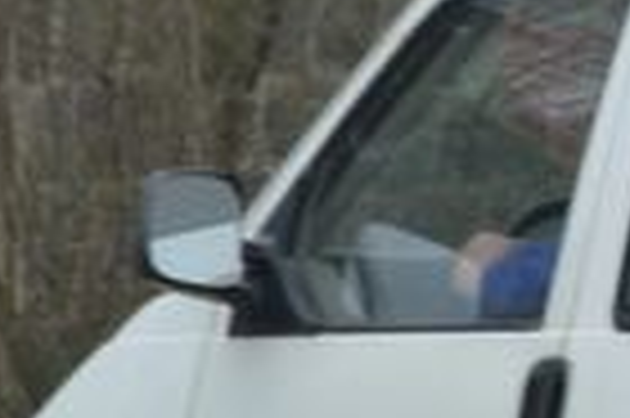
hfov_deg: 1.2
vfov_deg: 0.8
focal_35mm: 1792
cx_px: 1224
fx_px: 31323
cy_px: 99
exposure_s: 1/400
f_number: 4.5
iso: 250
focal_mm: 67.7
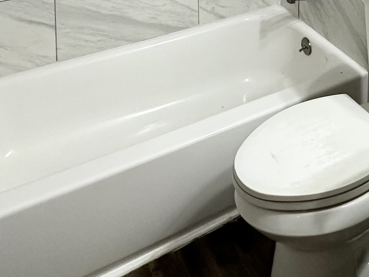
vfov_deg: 22.7
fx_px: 512
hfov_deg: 37.5
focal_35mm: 48
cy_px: -172
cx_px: 318
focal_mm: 2.22
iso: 200
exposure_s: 1/120
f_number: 2.2
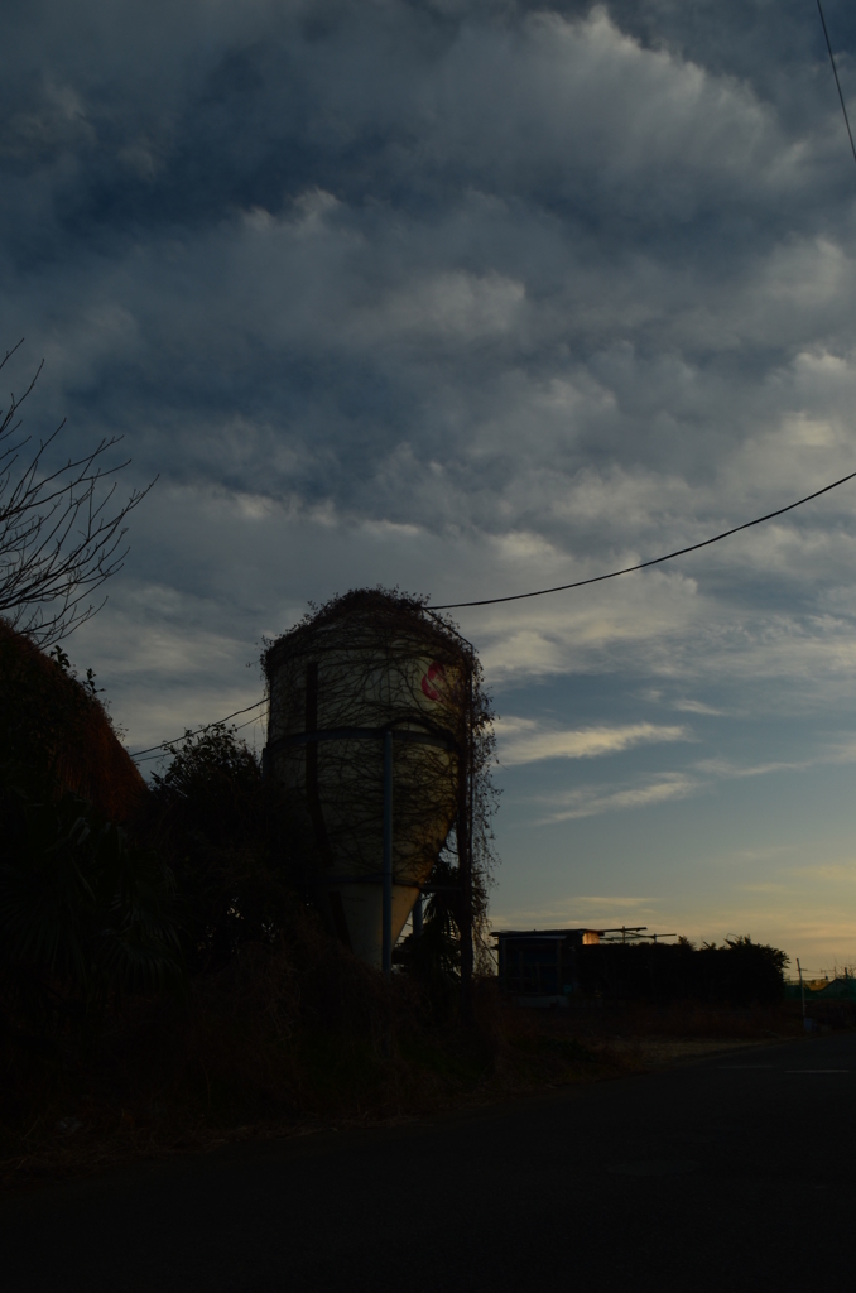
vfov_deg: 62.0
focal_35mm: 30
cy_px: 646
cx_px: 428
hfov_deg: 43.4
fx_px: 1075
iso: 100
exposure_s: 1/100
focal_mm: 20
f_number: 8
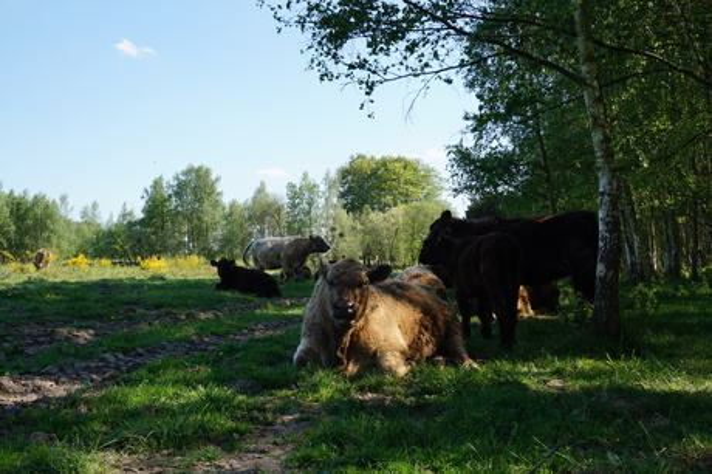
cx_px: 356
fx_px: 711
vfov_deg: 36.8
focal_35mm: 36
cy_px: 237
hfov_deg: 53.2
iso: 100
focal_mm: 24
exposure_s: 1/80
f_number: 10
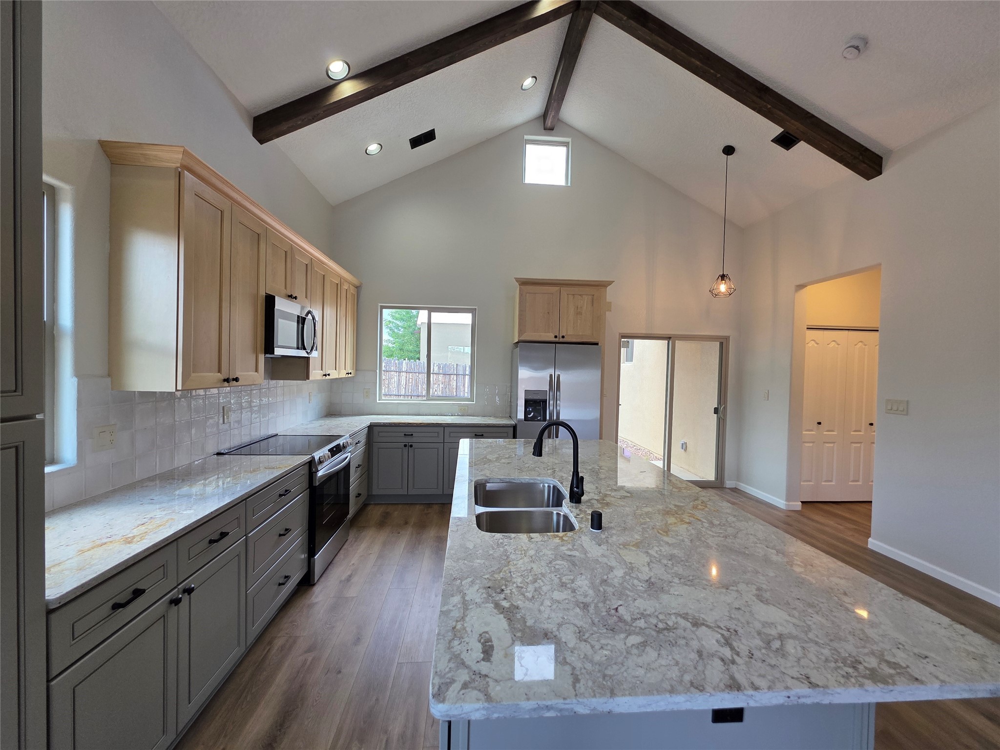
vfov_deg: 89.9
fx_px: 376
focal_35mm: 13
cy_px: 375
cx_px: 500
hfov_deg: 106.2
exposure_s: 1/120
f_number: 1.9
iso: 125
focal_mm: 2.2
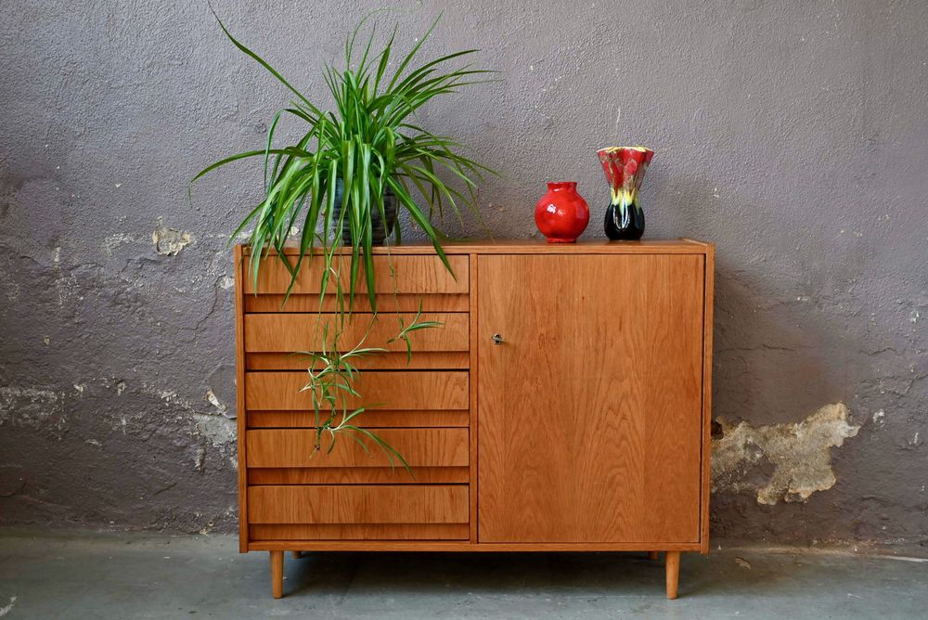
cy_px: 310
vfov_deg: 29.9
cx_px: 464
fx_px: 1161
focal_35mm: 45
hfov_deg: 43.6
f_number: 4
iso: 720
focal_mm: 45
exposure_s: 1/125
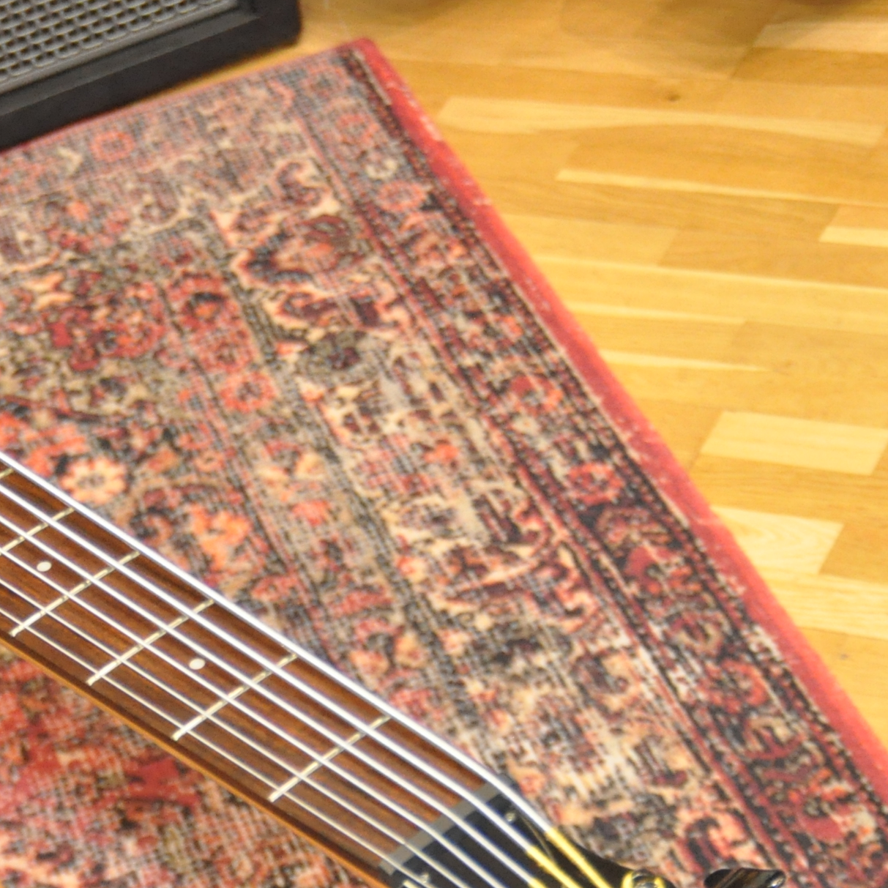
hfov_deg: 15.7
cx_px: -48
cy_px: 604
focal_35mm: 108
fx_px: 3134
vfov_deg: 16.1
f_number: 5
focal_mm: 32
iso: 2000
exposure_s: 1/60
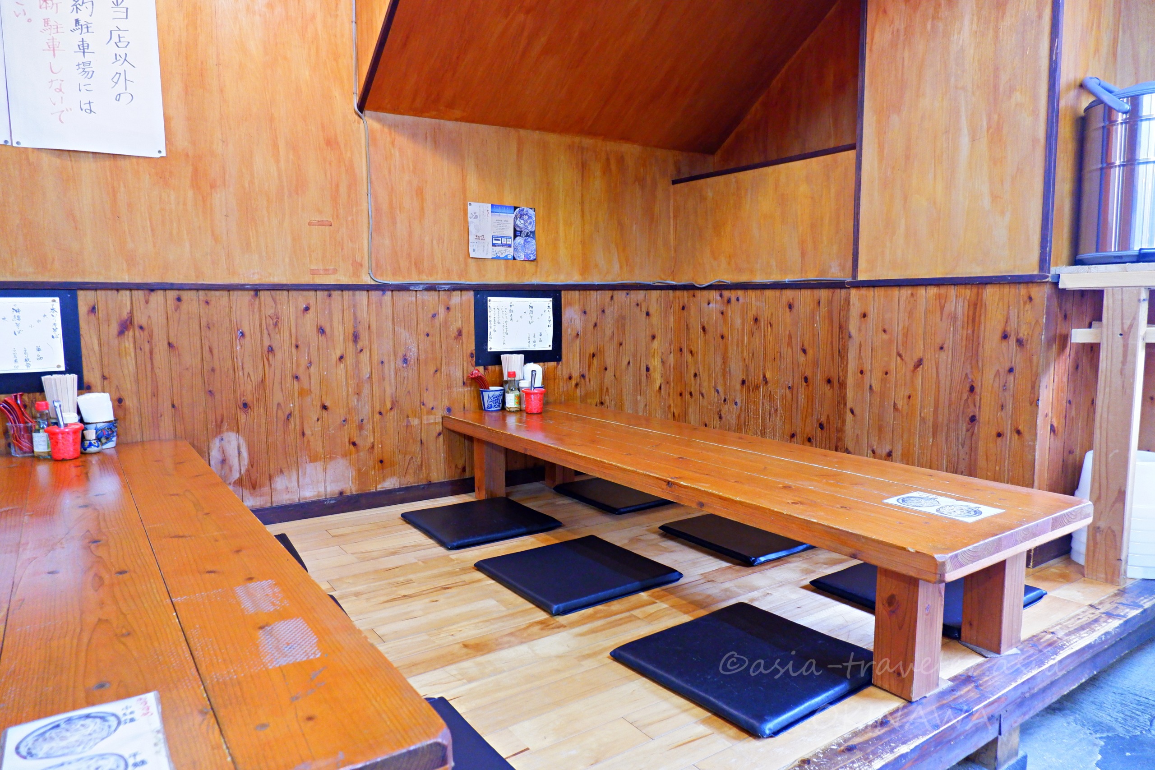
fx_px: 738
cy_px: 385
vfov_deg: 55.1
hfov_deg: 76.1
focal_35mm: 23
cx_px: 578
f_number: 3.5
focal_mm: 15
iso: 3200
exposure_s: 1/34
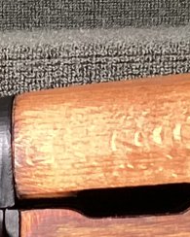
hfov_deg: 8.0
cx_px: -114
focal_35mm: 188
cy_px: 479
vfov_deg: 9.6
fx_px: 1322
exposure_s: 1/50
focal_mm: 3.3
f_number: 2.4
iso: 250
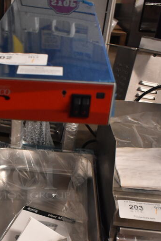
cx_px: 22
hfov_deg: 24.5
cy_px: 176
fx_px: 361
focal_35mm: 54
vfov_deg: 36.1
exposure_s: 1/125
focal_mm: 20
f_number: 3.8
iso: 3200
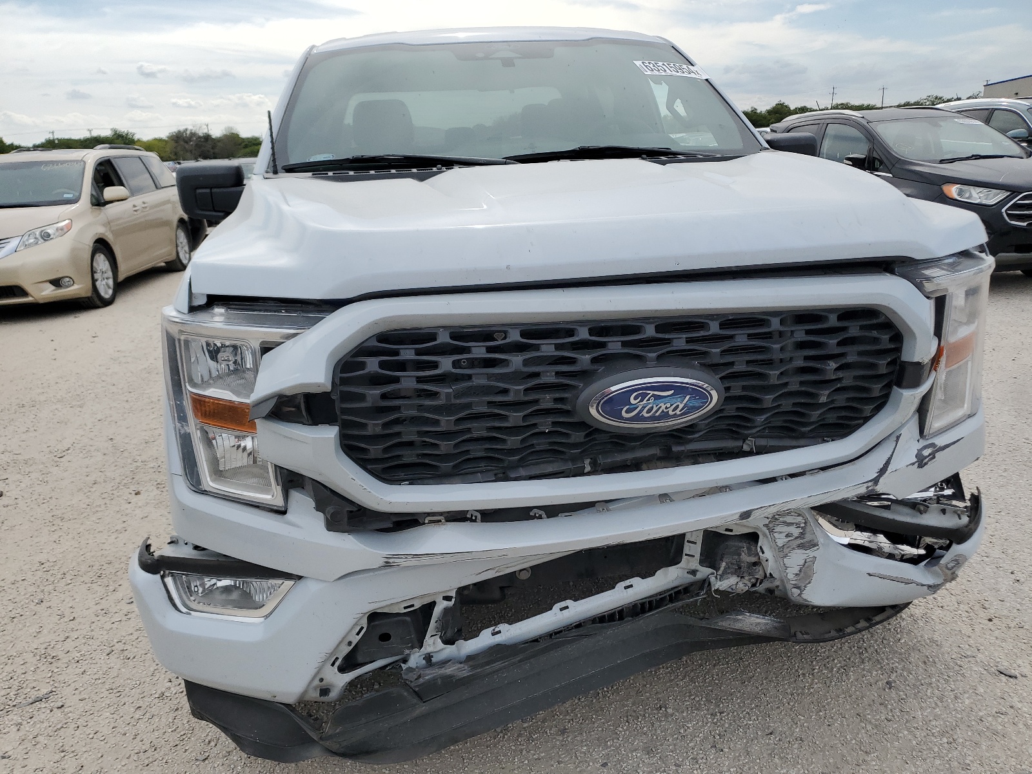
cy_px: 387
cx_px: 516
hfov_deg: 67.3
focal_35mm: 26
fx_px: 775
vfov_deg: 53.1
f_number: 1.5
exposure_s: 1/3333
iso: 50
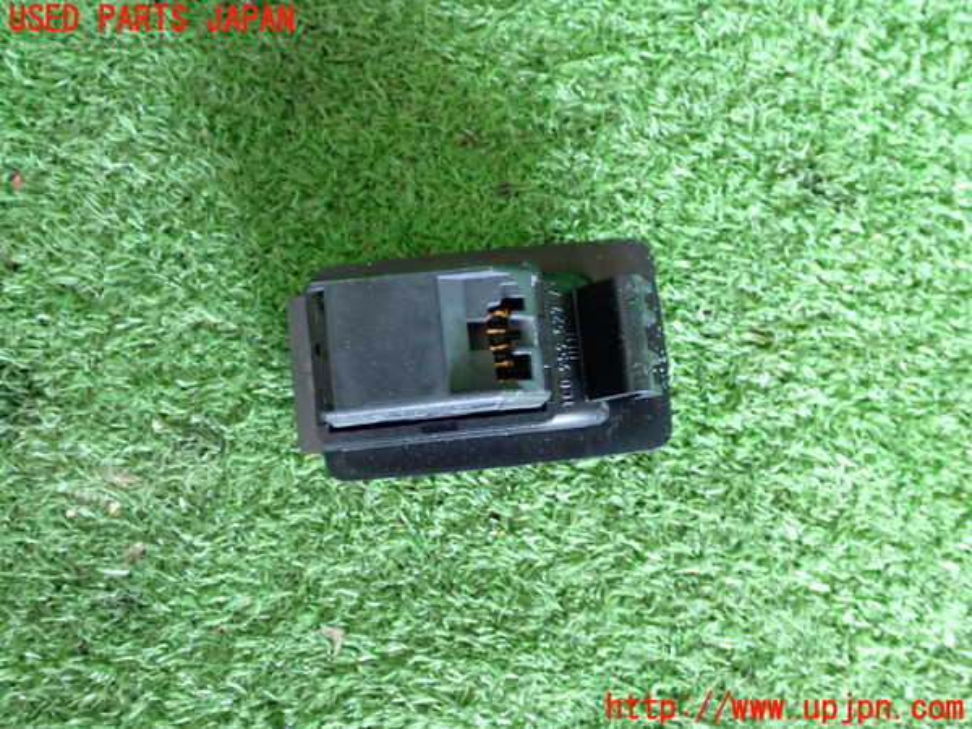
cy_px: 364
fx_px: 1151
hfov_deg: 45.8
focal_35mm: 41
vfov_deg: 35.1
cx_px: 486
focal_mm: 7.31
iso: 800
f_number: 2.8
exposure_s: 1/60
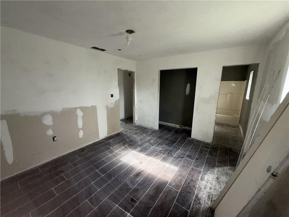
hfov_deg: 102.1
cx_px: 144
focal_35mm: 14
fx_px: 117
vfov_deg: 85.7
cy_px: 108
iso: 100
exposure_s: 1/121
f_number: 2.2
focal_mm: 2.22
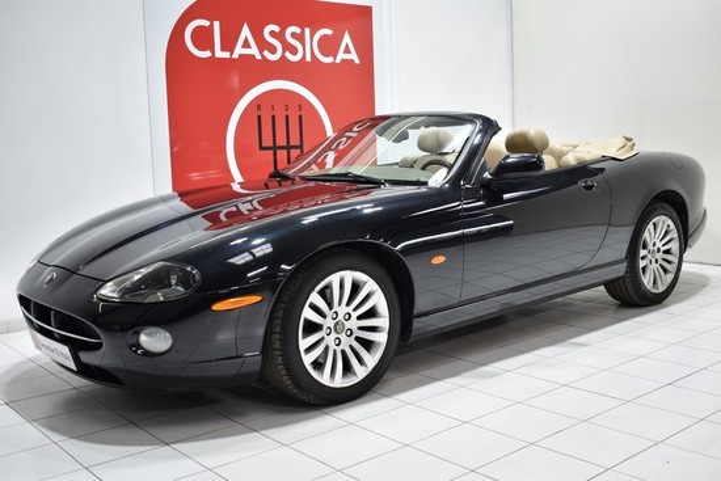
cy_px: 240
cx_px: 360
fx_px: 781
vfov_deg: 34.2
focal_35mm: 39
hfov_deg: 49.5
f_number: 4
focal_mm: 26
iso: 100
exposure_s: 1/20
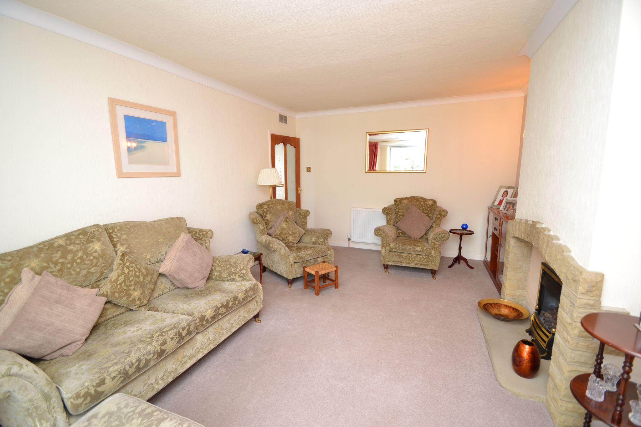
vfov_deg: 77.3
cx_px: 320
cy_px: 214
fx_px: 267
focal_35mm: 15
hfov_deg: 100.4
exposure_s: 1/60
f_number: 3.5
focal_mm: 10
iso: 720
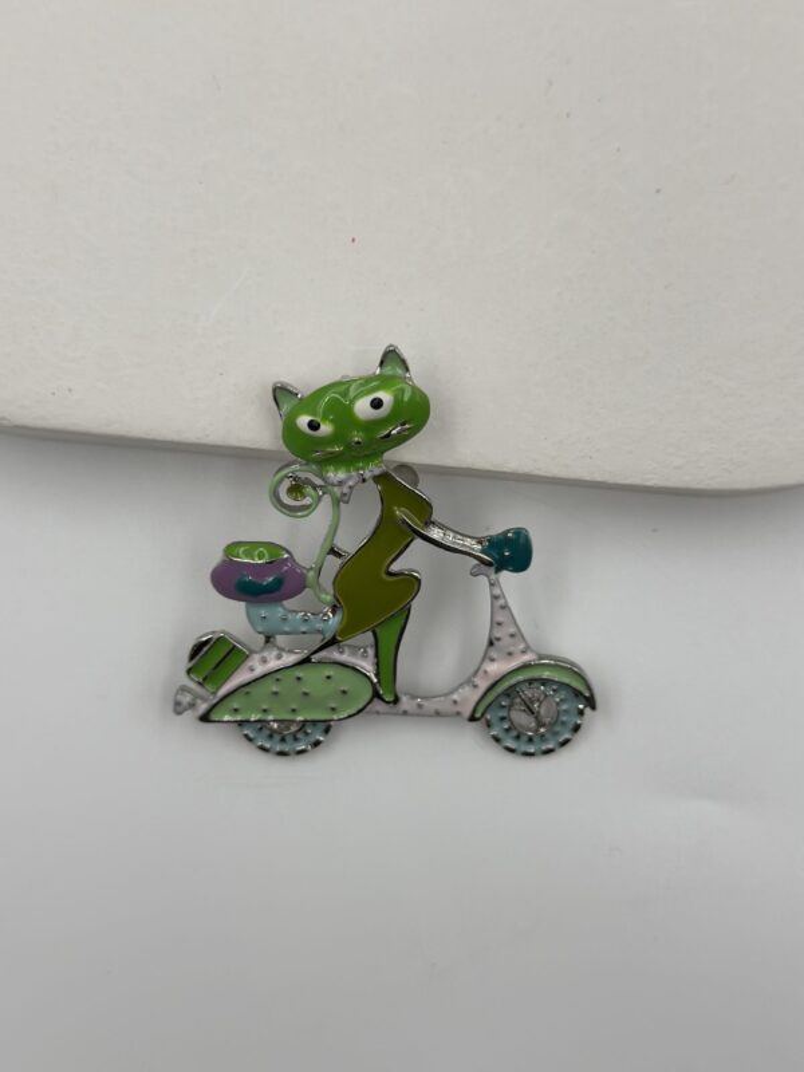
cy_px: 536
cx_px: 402
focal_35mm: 48
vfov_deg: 39.7
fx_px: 1486
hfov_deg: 30.3
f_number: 1.78
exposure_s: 1/2028
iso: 80
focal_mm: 6.86
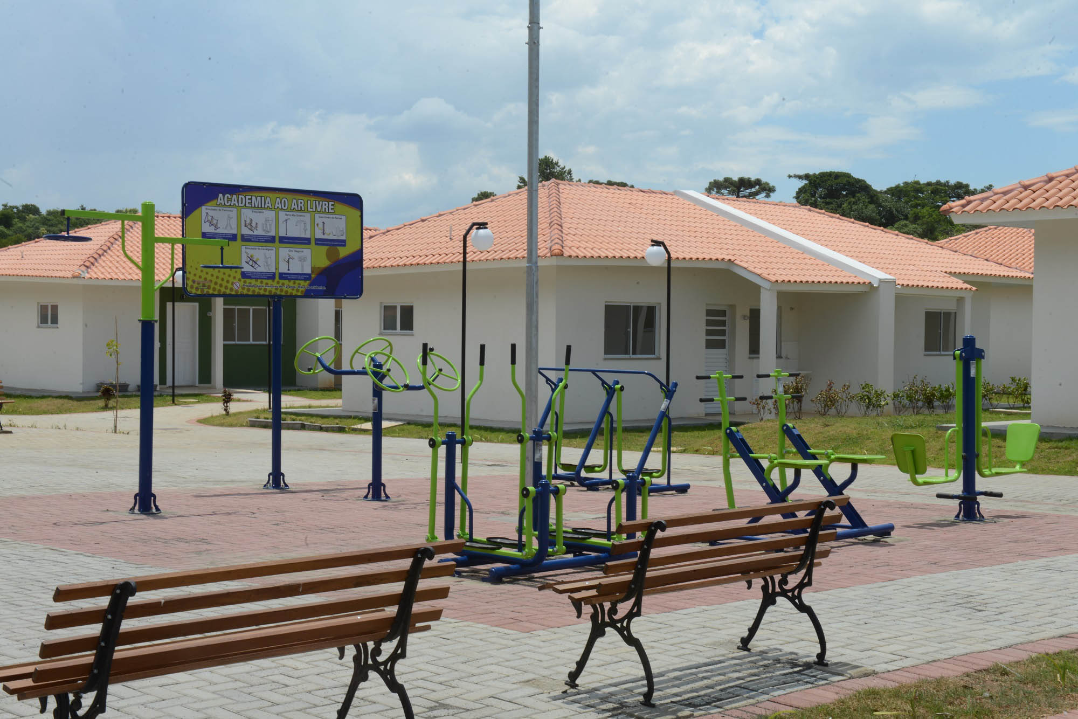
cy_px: 360
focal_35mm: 55
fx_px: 1647
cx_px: 539
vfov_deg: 24.6
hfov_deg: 36.2
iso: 200
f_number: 22
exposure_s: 1/60
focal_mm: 55
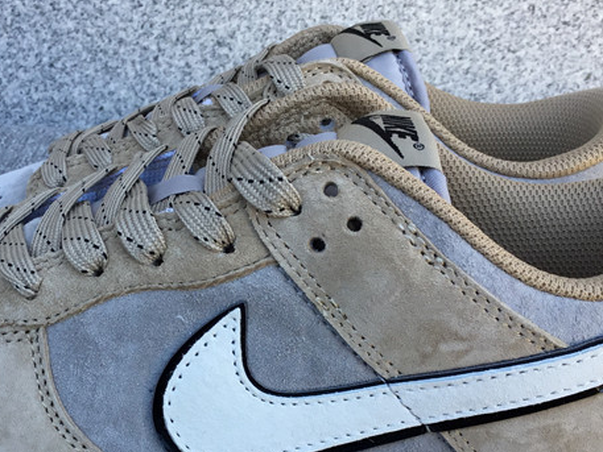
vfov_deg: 23.9
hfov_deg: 31.5
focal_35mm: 61
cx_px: 226
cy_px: 314
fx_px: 1063
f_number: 2.4
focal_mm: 3.3
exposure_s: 1/103
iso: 25
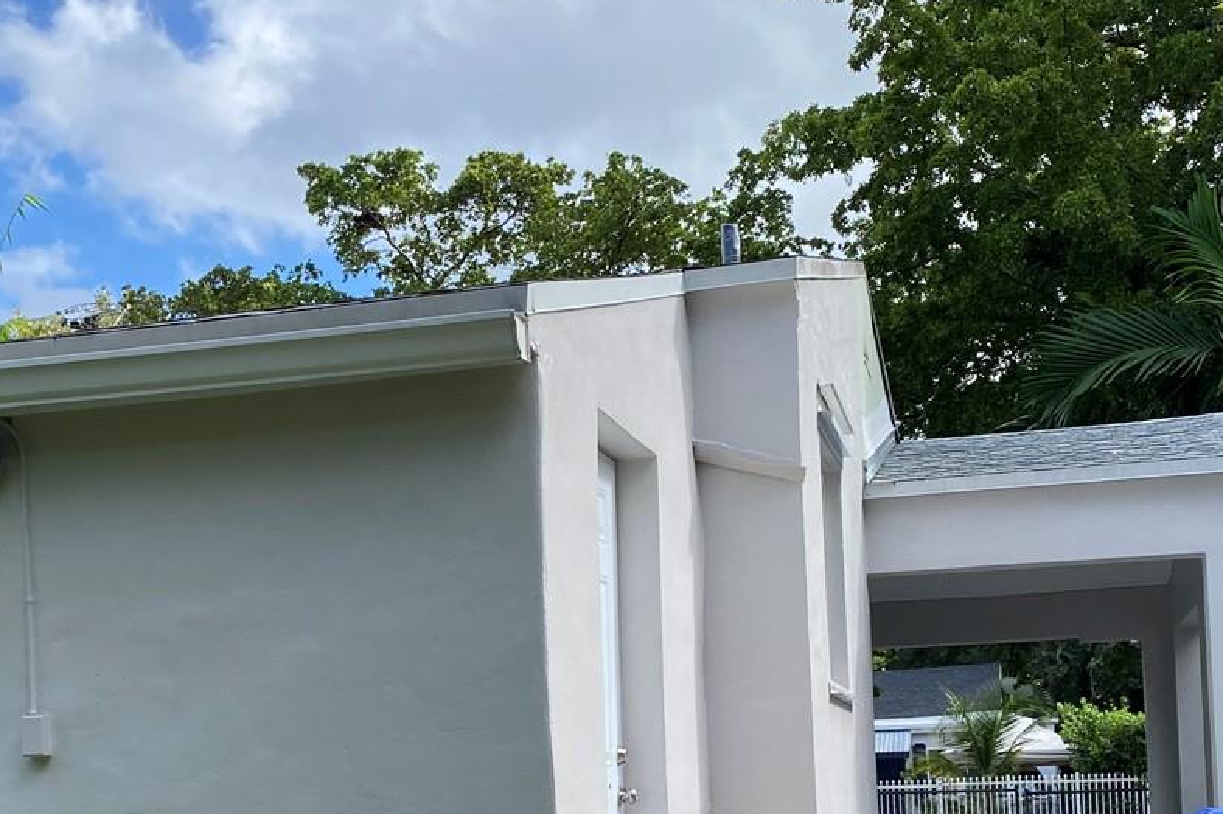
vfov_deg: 24.0
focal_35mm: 55
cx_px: 418
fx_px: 1868
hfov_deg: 35.9
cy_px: 725
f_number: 1.8
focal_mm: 4.25
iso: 32
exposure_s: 1/1182
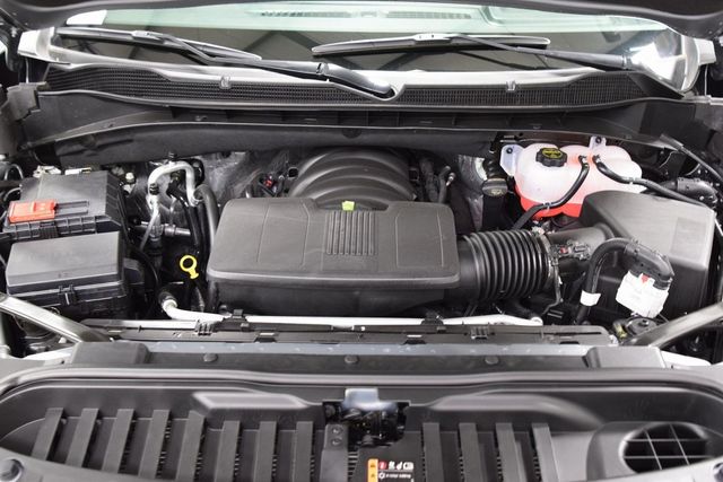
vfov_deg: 36.9
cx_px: 362
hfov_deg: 53.1
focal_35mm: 36
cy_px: 241
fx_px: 723
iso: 1600
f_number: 4
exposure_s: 1/15
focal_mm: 24
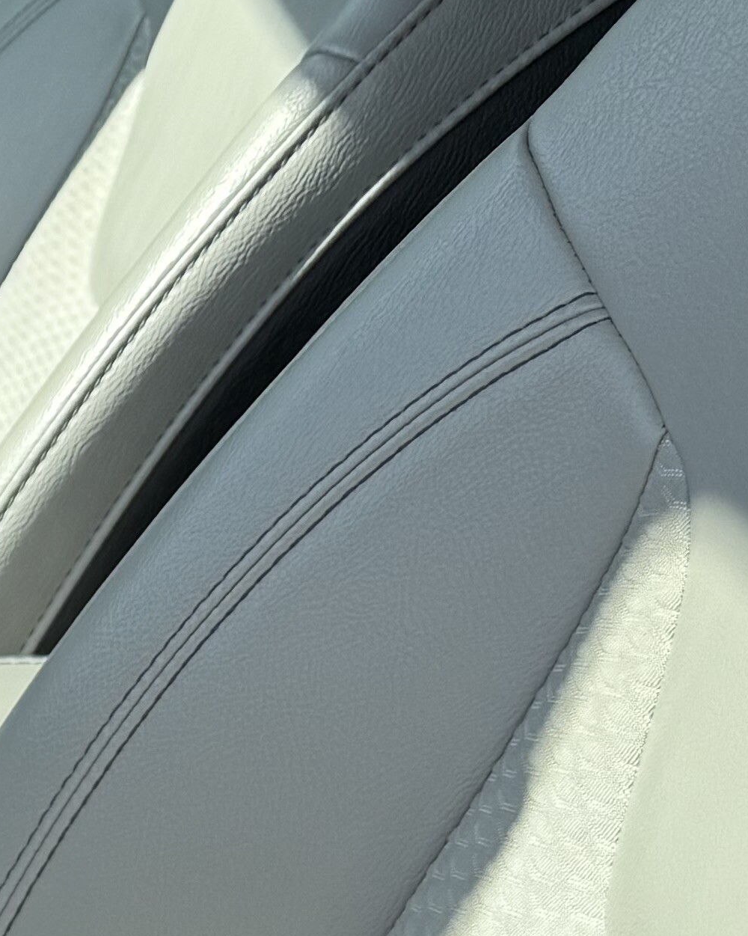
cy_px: 1297
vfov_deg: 16.7
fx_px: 2962
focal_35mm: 107
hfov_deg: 11.9
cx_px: -1009
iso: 80
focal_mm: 6.76
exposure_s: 1/1689
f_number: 1.78
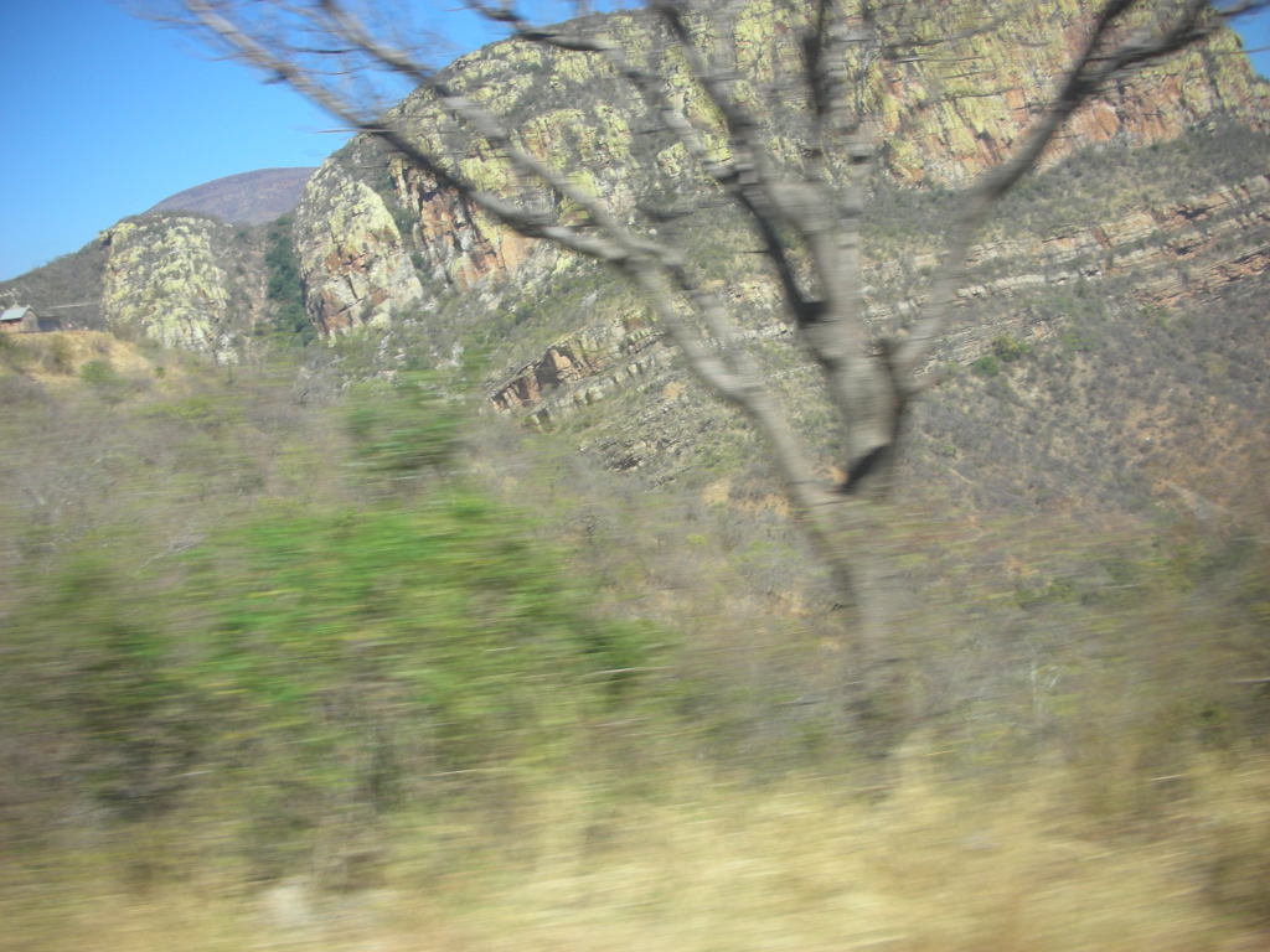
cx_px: 635
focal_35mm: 35
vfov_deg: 40.7
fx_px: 1284
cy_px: 476
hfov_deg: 52.6
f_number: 3
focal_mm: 5.8
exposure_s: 1/100
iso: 50
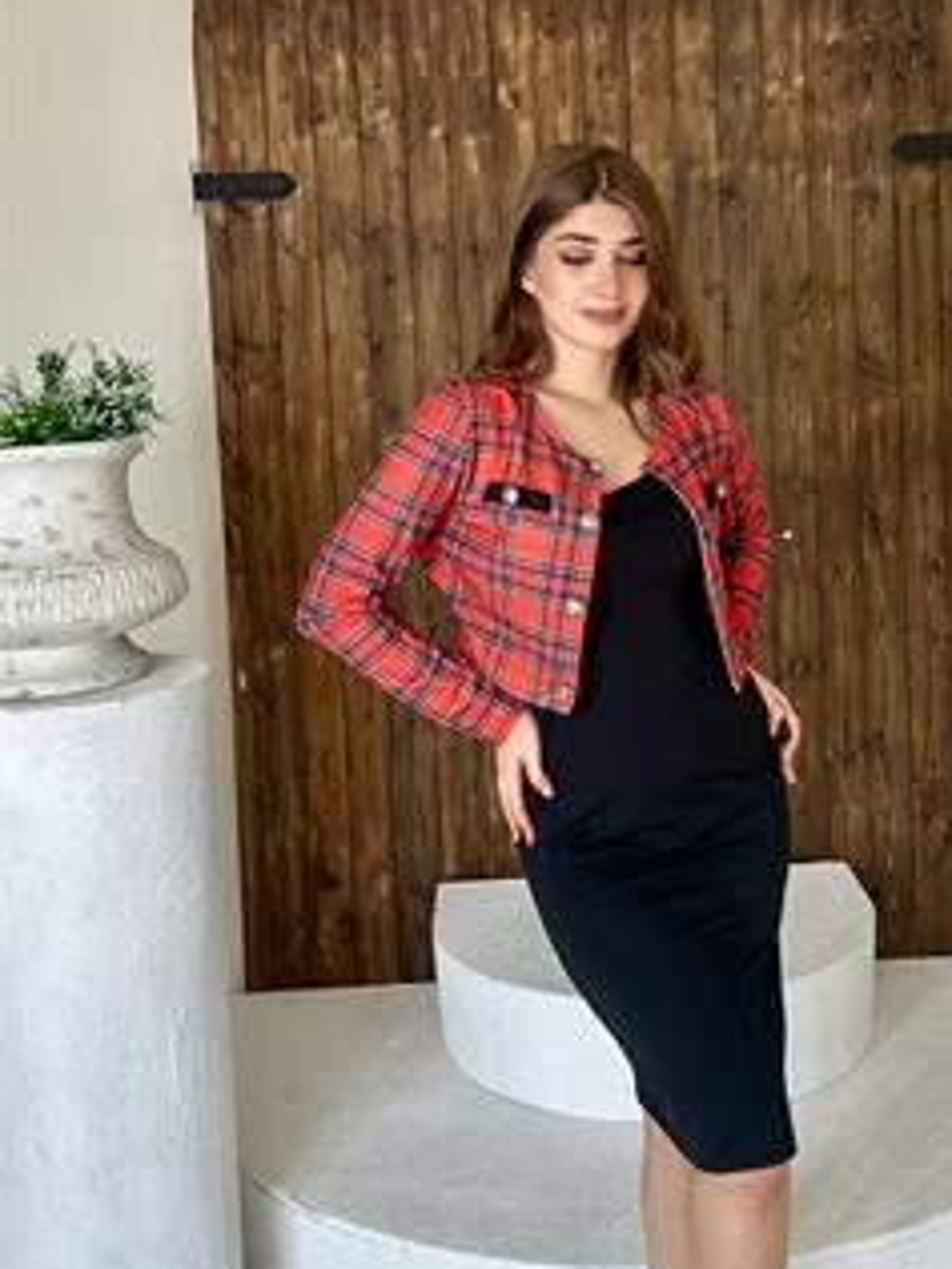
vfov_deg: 48.9
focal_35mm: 38
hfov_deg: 37.5
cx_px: 599
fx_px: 1393
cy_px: 558
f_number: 1.9
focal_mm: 2.69
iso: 32
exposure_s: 1/121
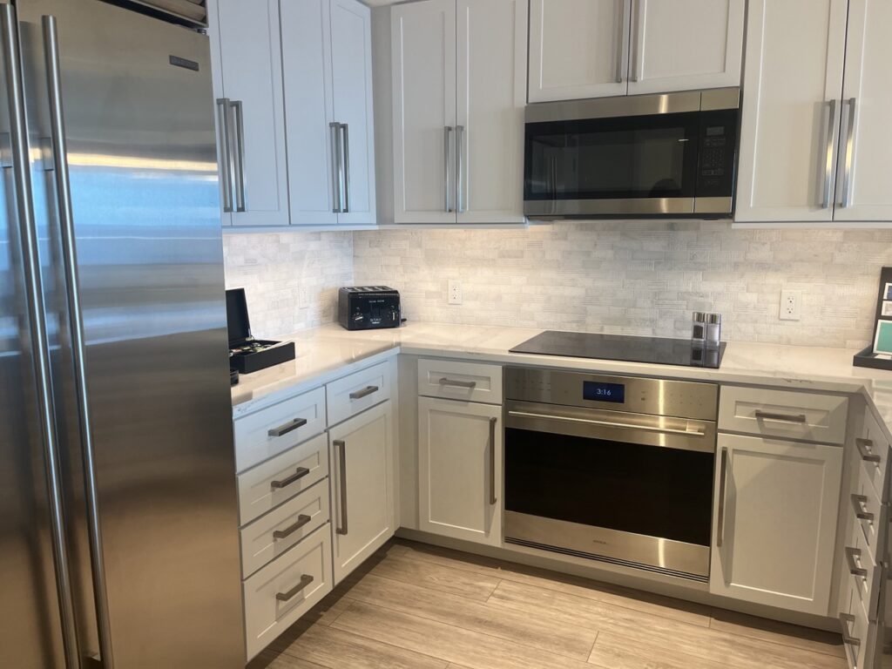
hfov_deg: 67.3
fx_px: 670
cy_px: 334
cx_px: 446
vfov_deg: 53.1
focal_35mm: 26
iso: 100
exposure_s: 1/120
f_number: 1.6
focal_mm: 5.1
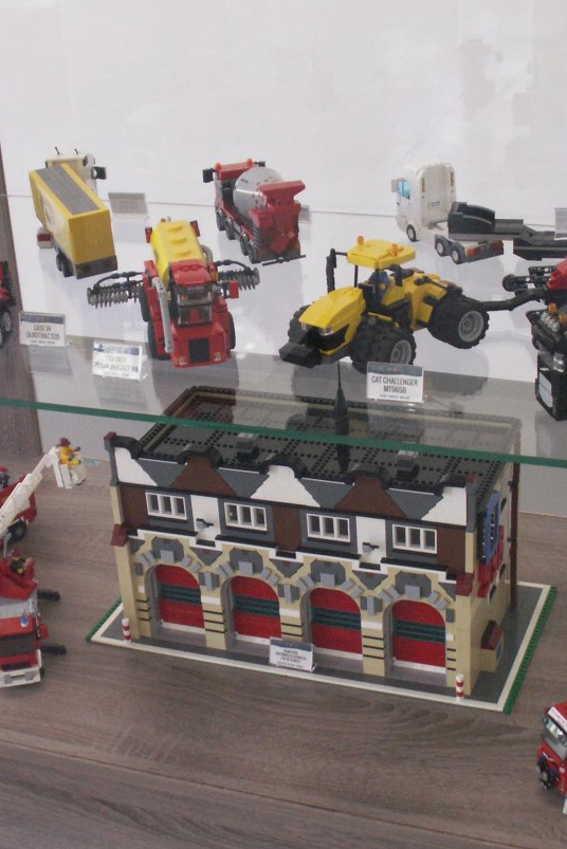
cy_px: 437
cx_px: 291
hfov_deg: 23.4
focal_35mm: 58
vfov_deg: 34.5
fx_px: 1369
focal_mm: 5.86
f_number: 2.8
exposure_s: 1/50
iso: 160
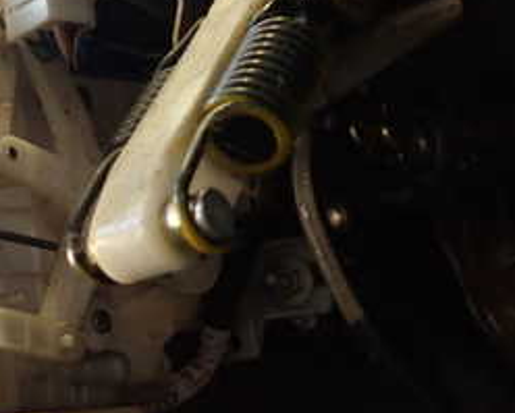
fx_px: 900
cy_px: 205
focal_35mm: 59
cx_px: -77
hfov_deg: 28.4
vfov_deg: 25.9
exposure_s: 1/60
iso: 200
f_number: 2
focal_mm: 4.5
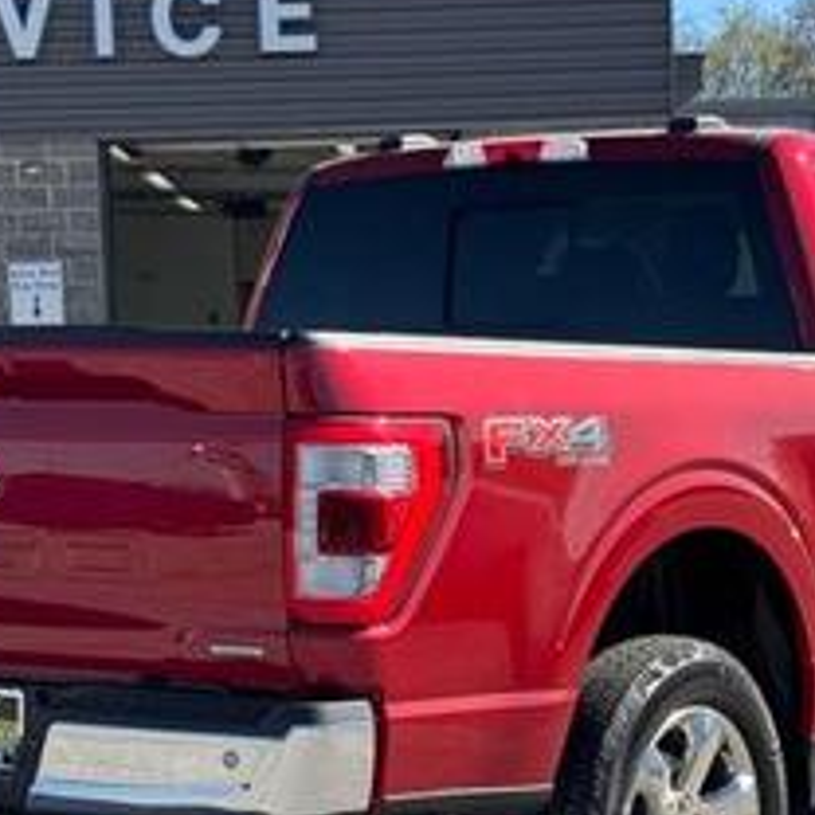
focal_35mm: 103
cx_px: 490
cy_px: 556
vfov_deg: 16.8
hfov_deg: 16.9
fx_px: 2744
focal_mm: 6.76
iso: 64
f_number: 1.78
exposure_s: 1/2045
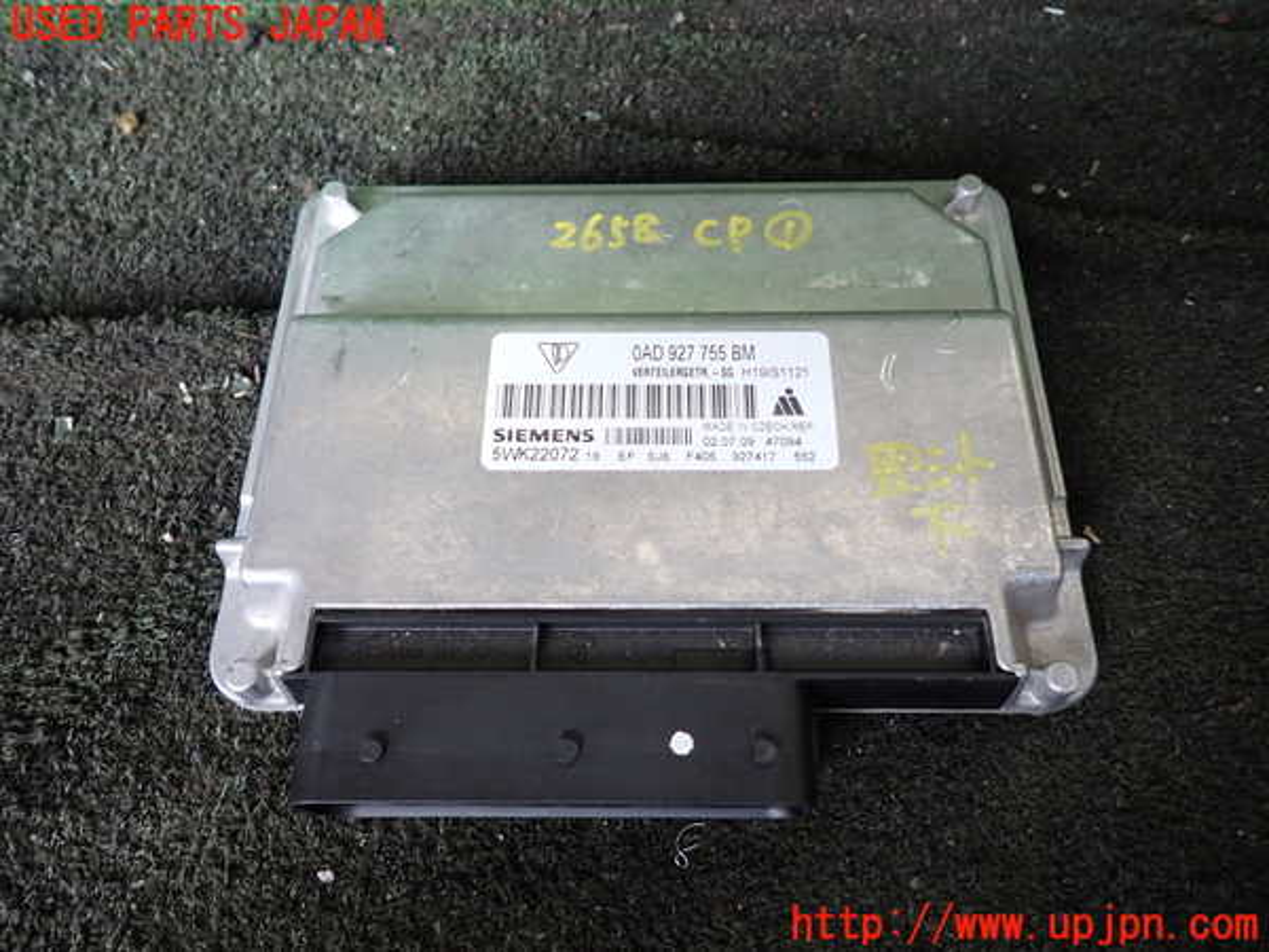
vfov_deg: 54.9
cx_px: 634
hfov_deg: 69.4
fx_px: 916
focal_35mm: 25
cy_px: 476
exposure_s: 1/60
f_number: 2
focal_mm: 4.5
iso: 200
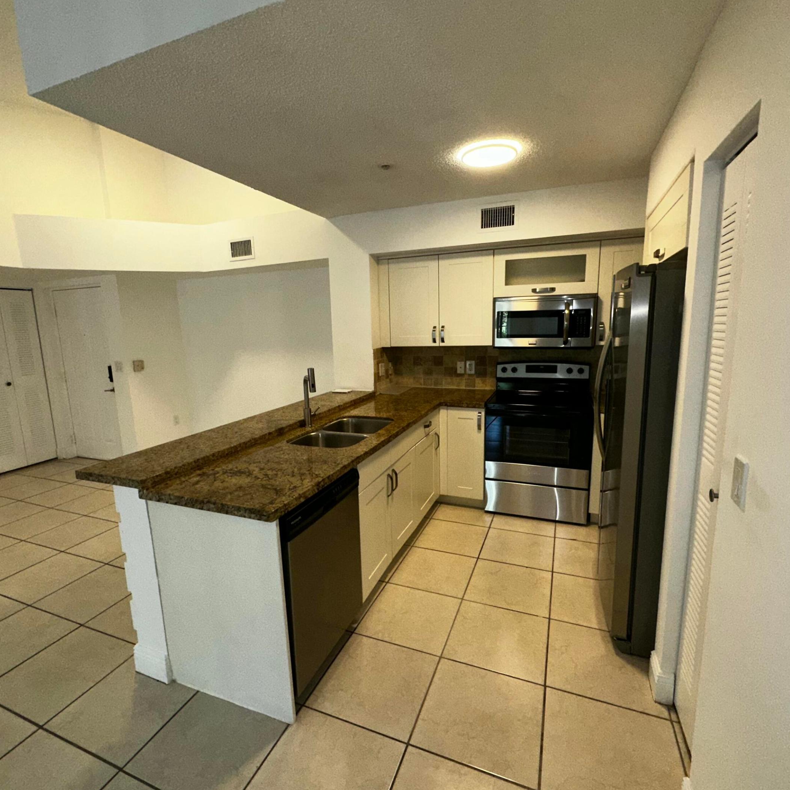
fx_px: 439
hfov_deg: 84.0
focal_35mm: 17
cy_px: 398
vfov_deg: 84.0
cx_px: 385
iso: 100
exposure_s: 1/120
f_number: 2.2
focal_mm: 2.22
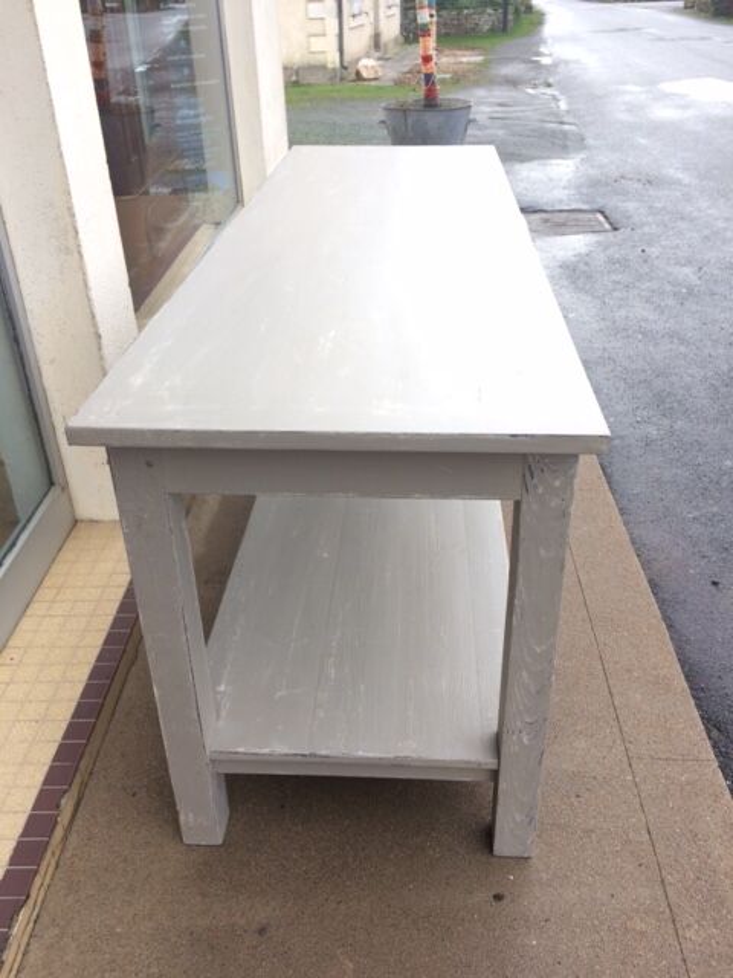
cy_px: 489
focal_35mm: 29
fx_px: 819
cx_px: 366
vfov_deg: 61.7
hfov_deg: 48.2
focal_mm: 4.15
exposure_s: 1/100
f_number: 2.2
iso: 40
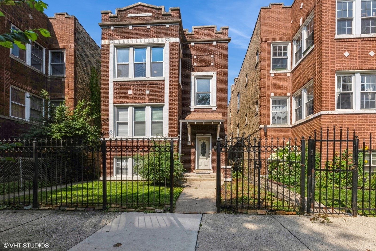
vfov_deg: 77.3
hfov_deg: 100.4
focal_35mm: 15
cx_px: 188
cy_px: 126
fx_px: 157
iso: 200
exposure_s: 1/800
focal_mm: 15
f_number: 11
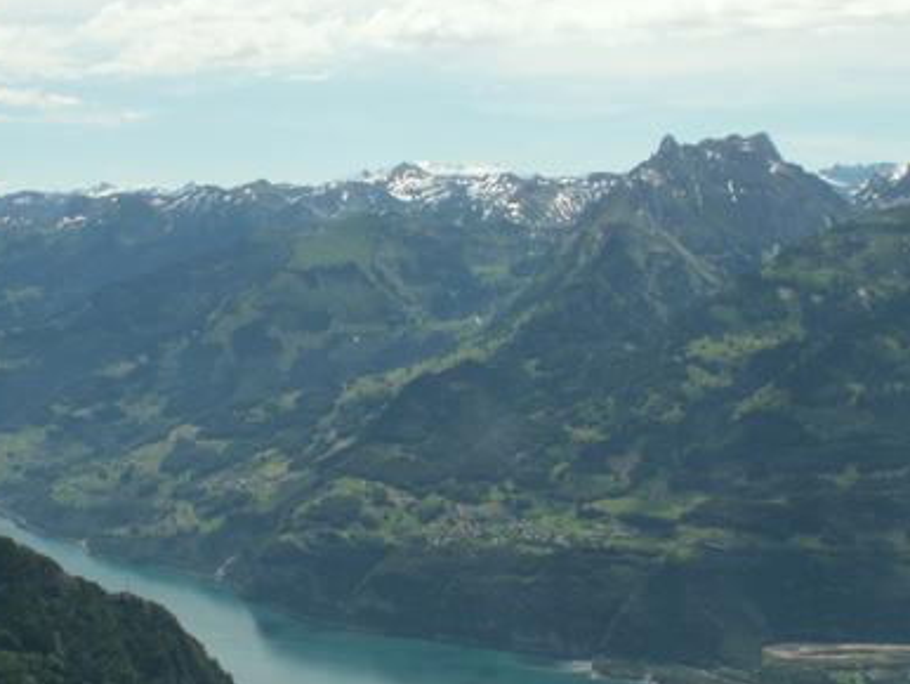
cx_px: 347
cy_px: 349
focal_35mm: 58
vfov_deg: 25.3
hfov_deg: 33.1
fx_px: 1526
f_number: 7.1
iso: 50
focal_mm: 5.86
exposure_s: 1/250
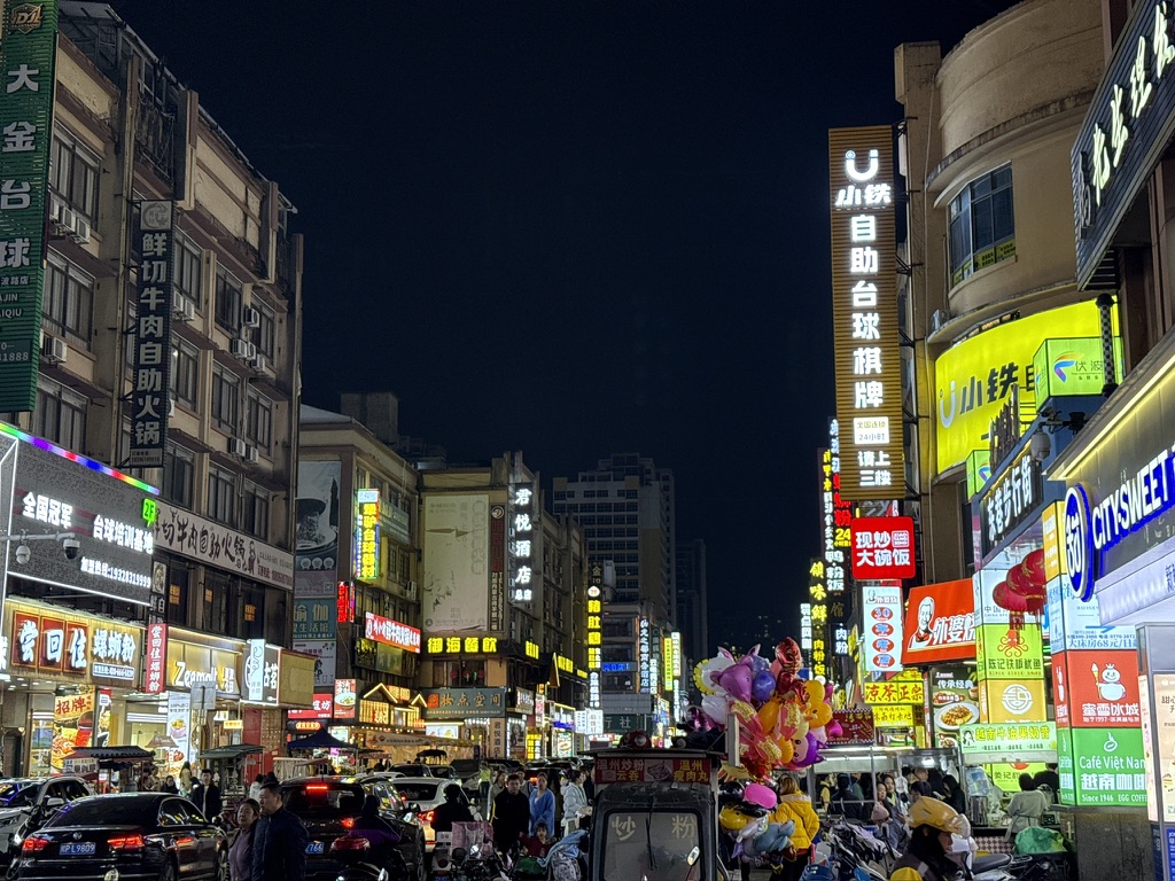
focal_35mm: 48
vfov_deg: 30.3
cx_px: 588
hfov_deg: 39.7
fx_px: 1629
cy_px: 440
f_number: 1.78
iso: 250
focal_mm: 6.76
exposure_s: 1/100
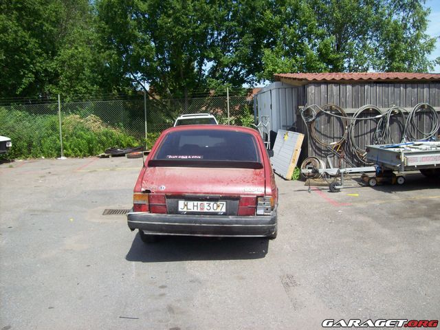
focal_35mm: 36
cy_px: 165
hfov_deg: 51.4
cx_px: 220
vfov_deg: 39.7
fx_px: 458
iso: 80
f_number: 4.8
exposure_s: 1/376
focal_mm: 6
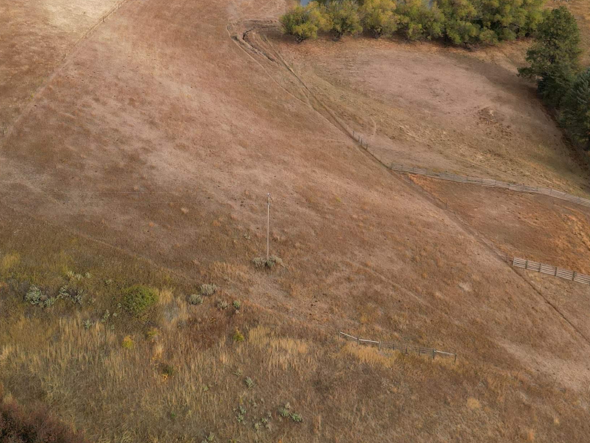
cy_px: 47
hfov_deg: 41.3
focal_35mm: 45
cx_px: 179
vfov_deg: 30.8
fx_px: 767
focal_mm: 6.72
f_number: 1.7
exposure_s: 1/640
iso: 200
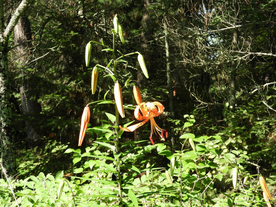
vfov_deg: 24.4
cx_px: 138
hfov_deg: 32.2
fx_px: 478
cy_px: 104
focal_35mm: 60
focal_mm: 10.7
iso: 100
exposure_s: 1/200
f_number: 4.2
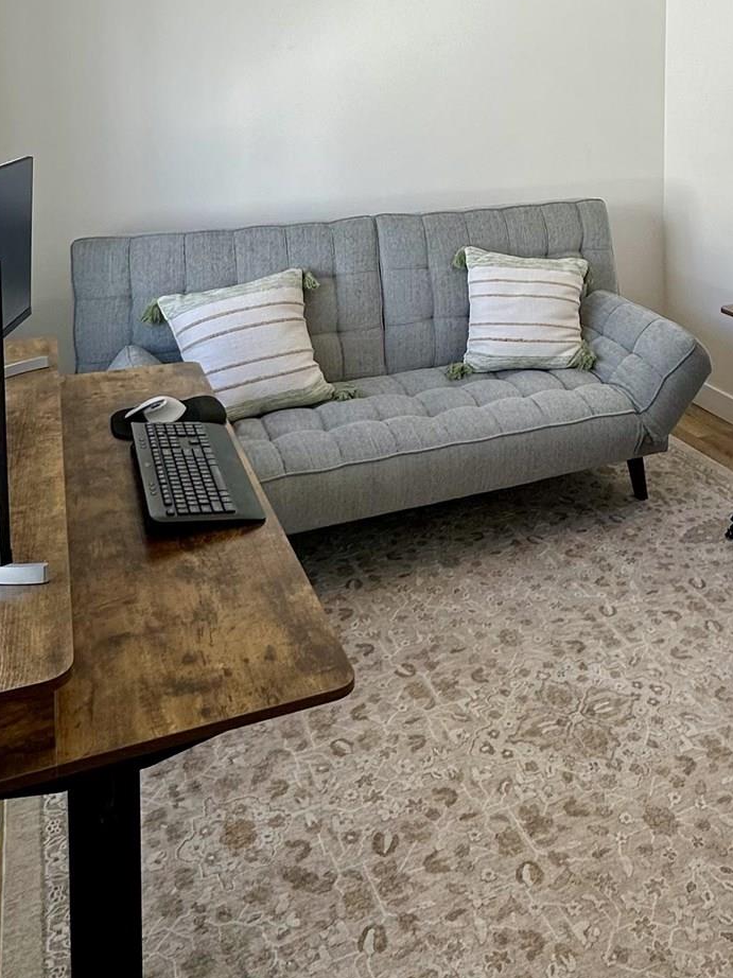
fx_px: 989
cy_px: 119
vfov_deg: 47.8
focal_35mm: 35
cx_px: 499
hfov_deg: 40.1
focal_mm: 2.22
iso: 50
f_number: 2.2
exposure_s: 1/99
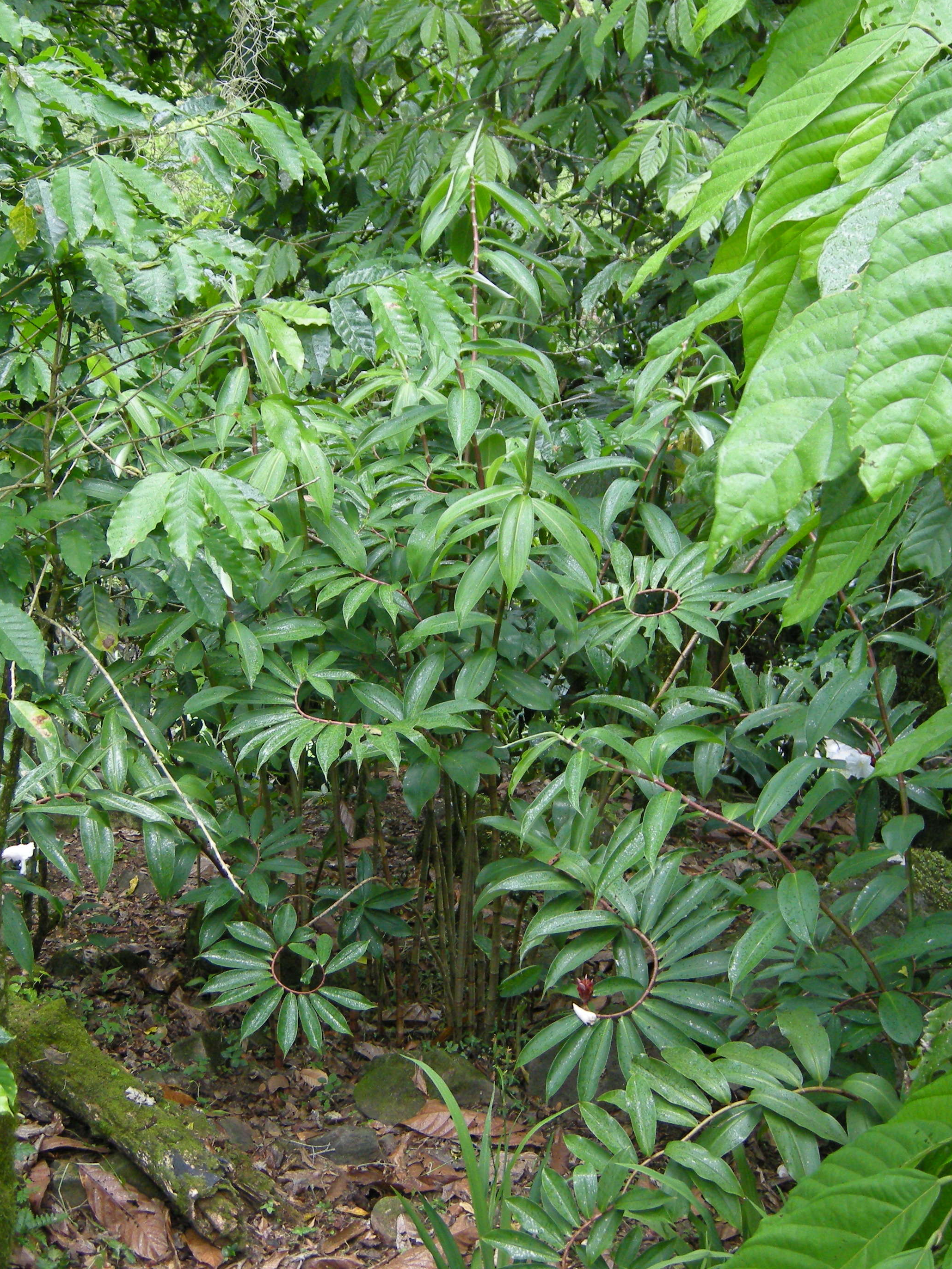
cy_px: 617
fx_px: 1870
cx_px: 436
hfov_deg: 28.6
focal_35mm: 51
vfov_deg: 37.5
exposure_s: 1/68.2
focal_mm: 7.5
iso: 175
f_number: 2.7
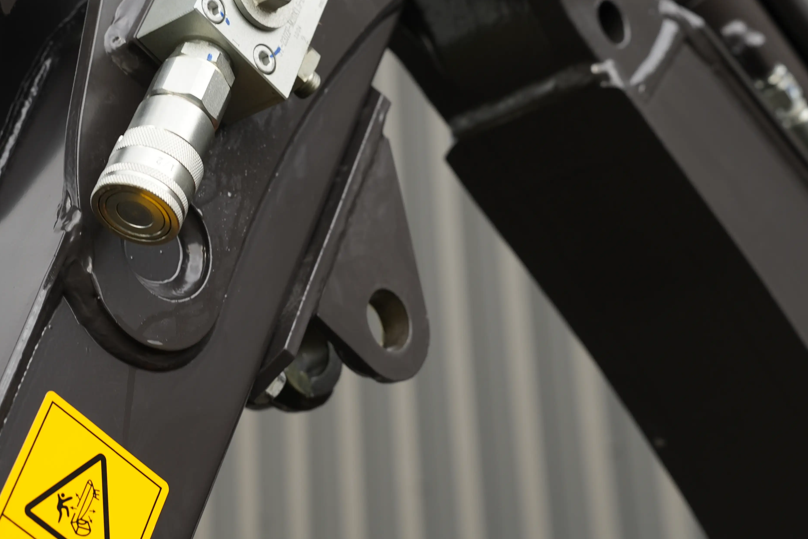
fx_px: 1773
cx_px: 241
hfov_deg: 25.5
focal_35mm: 79
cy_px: 100
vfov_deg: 17.1
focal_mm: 42
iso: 250
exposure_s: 1/50
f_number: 4.5
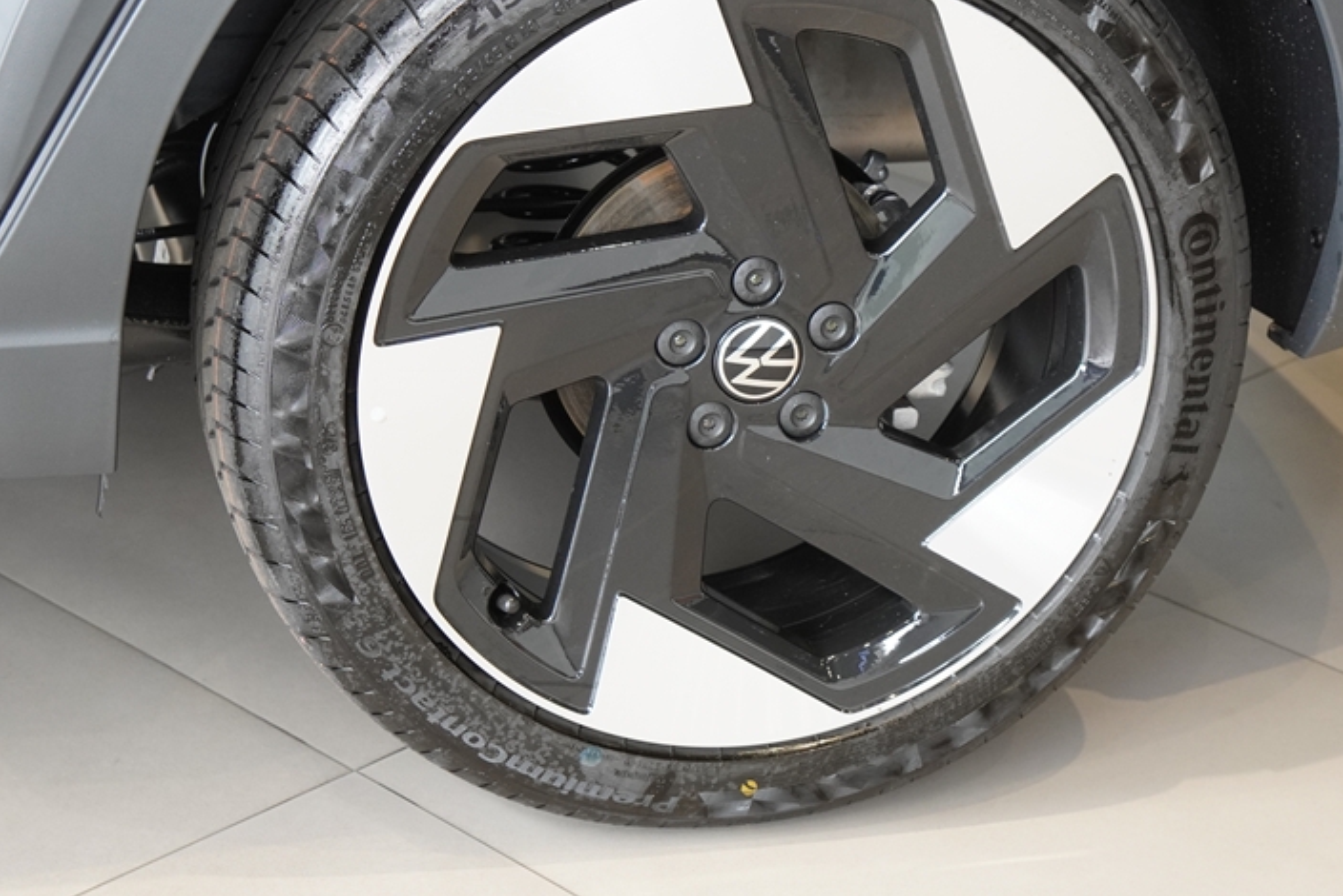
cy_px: 316
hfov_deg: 25.1
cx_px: 675
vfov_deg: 16.9
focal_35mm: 81
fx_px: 3013
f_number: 4
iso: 1000
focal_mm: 37
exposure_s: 1/160
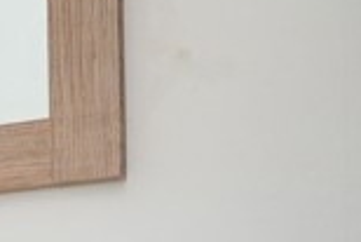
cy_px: 429
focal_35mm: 116
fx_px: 1164
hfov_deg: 14.8
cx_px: -342
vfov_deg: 11.1
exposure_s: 1/160
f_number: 4
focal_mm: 28
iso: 4000
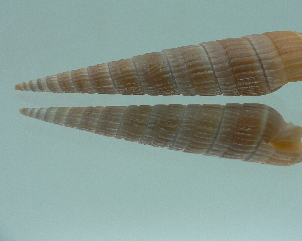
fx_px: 411
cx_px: 179
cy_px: 90
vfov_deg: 32.6
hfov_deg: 40.2
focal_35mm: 46
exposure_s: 1/60
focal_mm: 4.6
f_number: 2.8
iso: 80
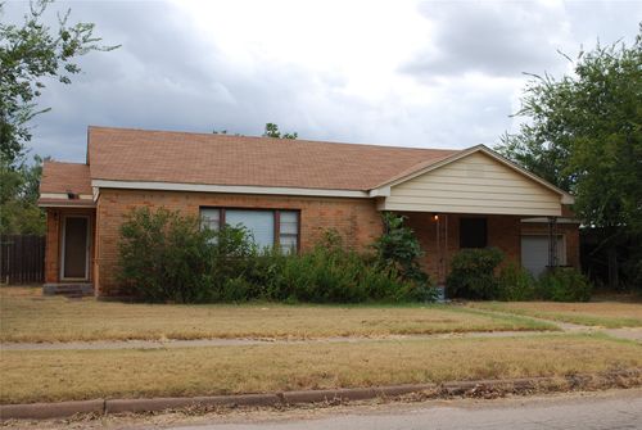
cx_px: 321
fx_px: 697
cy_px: 215
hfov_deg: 49.5
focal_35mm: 39
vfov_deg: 34.3
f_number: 6.3
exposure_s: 1/160
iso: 100
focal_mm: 26
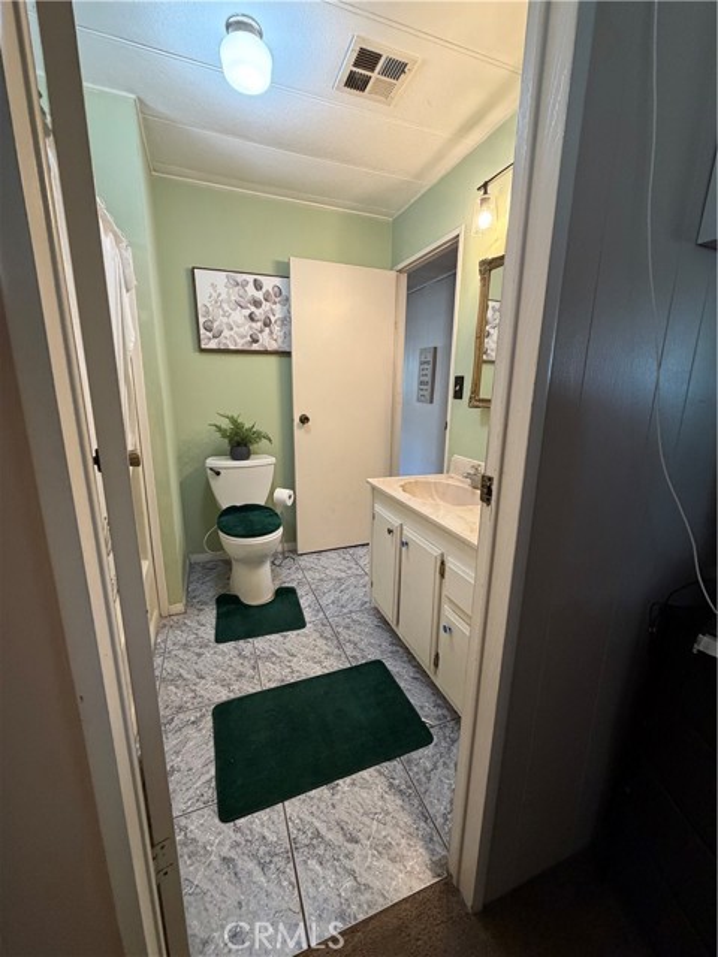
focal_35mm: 14
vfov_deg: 102.1
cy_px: 478
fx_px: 387
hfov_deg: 85.7
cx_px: 359
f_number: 2.2
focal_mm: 2.22
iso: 320
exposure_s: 1/60
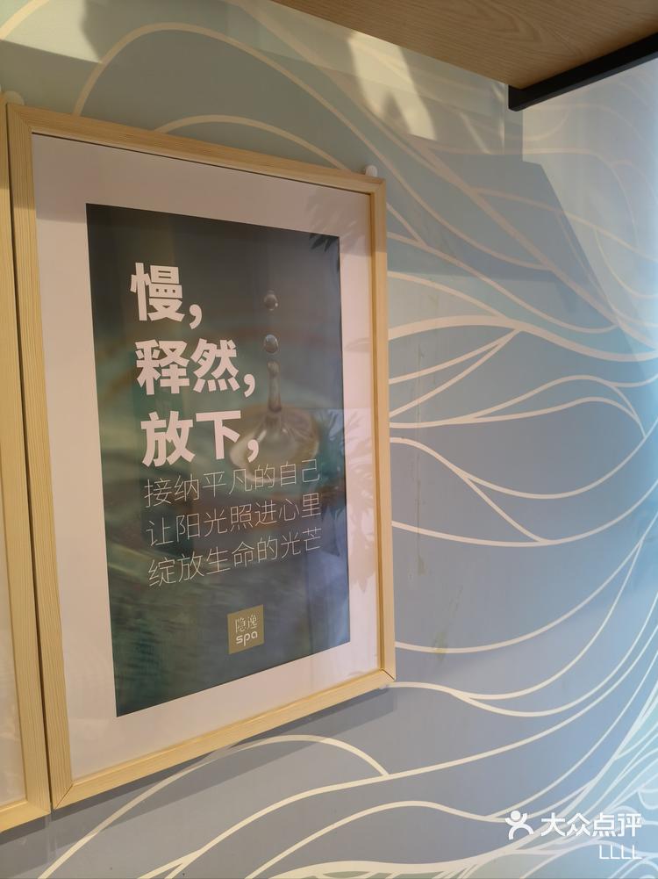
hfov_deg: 53.0
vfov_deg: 67.3
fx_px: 659
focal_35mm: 26
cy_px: 440
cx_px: 329
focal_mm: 4.84
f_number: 1.8
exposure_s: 1/33.4
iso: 640
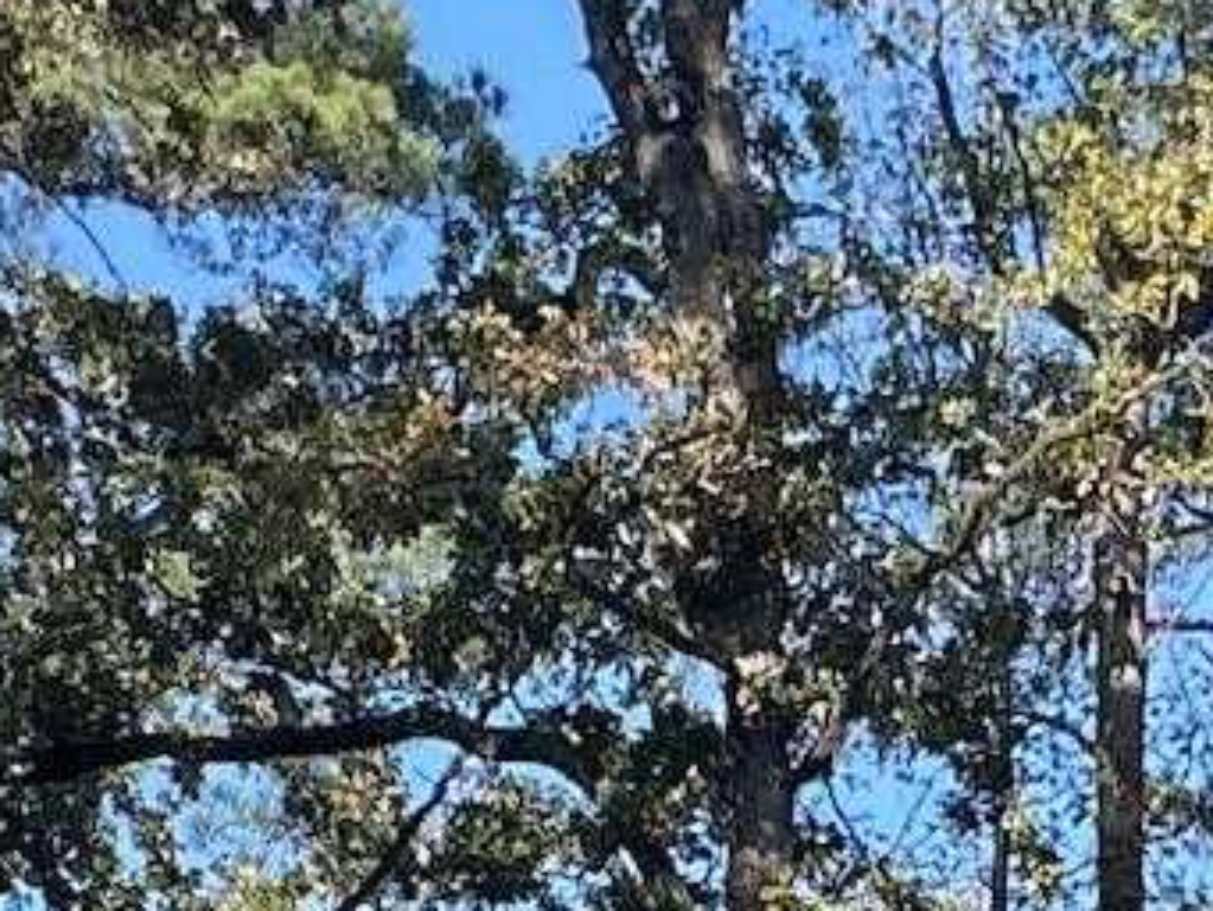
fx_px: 5889
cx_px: 992
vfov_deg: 8.0
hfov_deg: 11.7
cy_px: 2359
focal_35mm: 168
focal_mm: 3
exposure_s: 1/446
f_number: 1.8
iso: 25
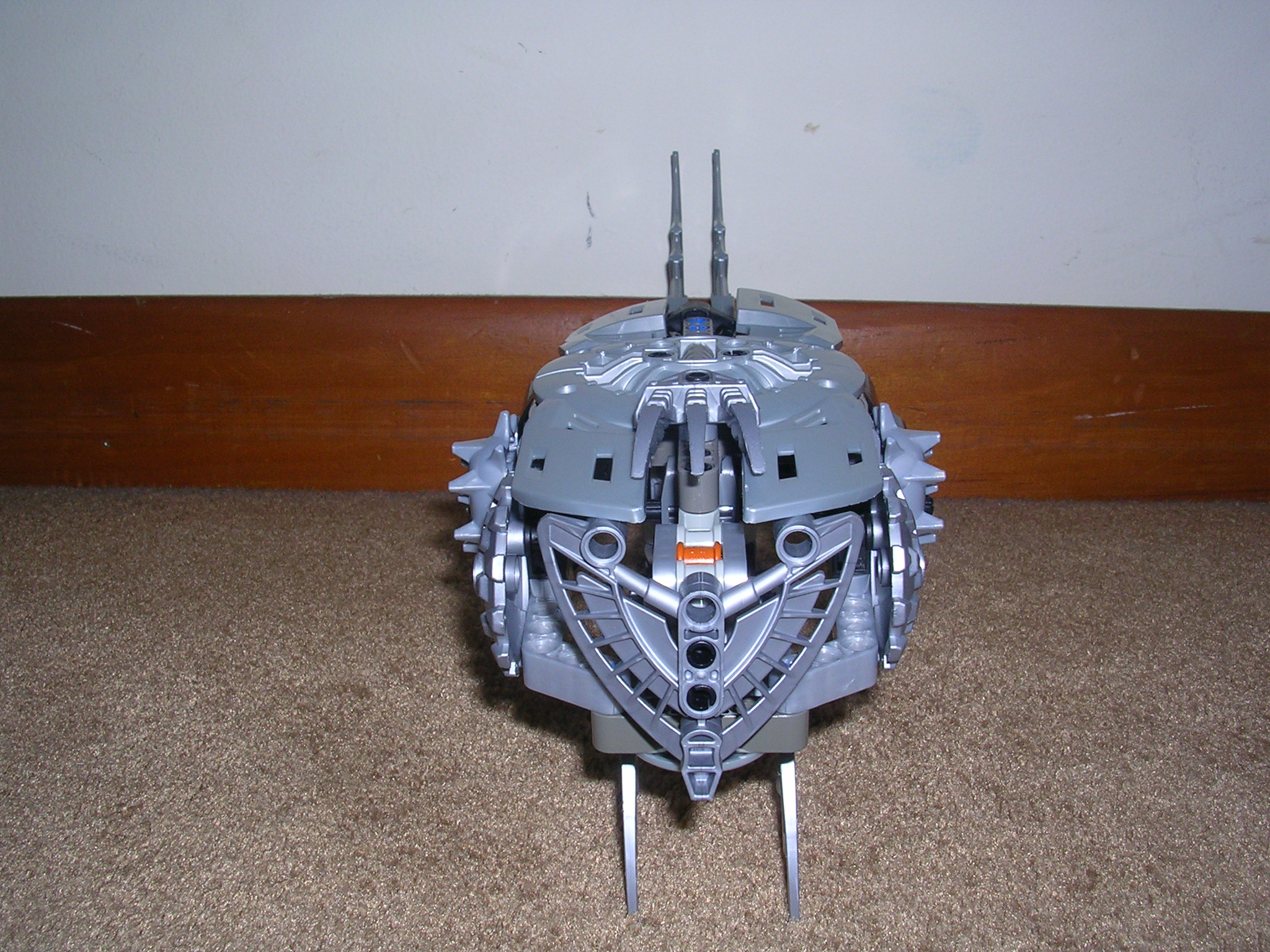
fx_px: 1394
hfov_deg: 49.0
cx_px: 635
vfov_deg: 37.7
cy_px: 476
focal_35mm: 38
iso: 50
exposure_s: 1/60.1
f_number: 5.6
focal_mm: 5.8
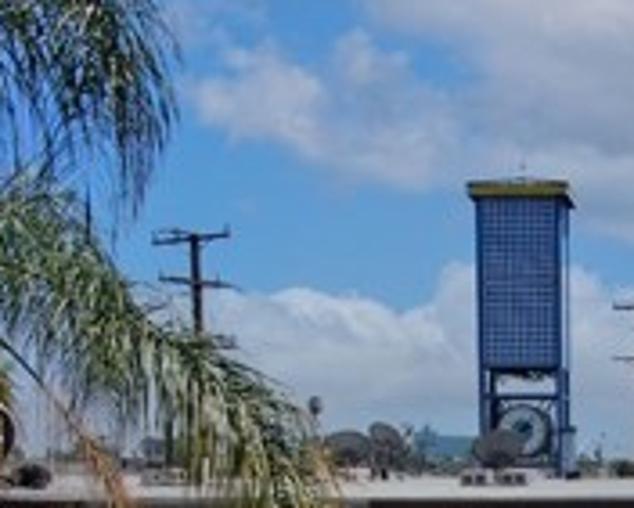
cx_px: 645
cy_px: 800
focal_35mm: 85
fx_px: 1596
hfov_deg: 21.6
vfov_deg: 16.3
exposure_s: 1/2000
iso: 100
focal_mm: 4.39
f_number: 2.8
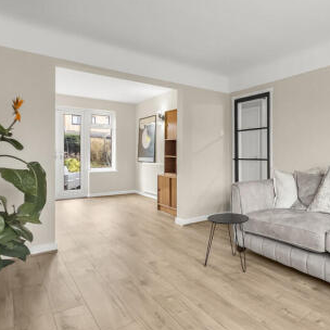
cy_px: 146
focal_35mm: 22
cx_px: 235
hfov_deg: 66.5
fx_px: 237
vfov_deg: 69.4
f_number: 1.8
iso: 200
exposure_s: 1/50
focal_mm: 1.57
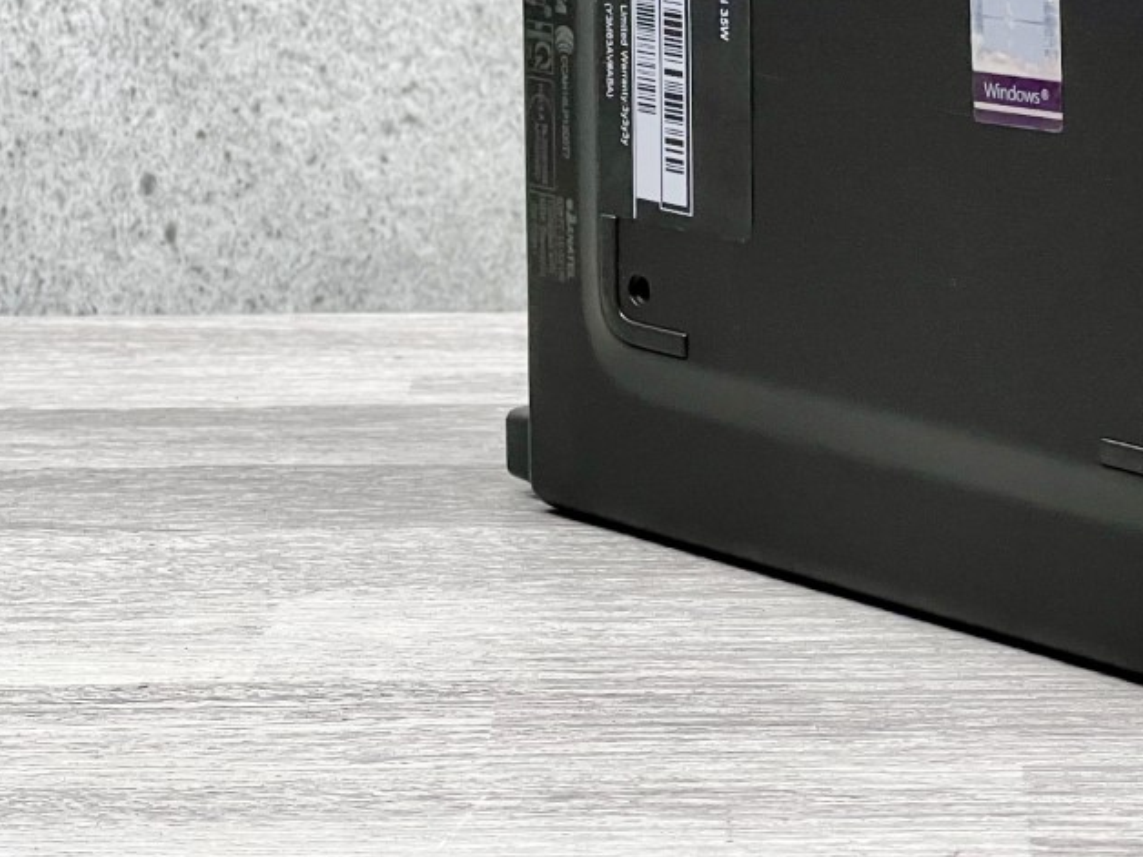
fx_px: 5184
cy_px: -15
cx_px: 1068
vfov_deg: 9.4
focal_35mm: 157
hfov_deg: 12.5
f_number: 2.8
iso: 200
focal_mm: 9
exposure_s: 1/50
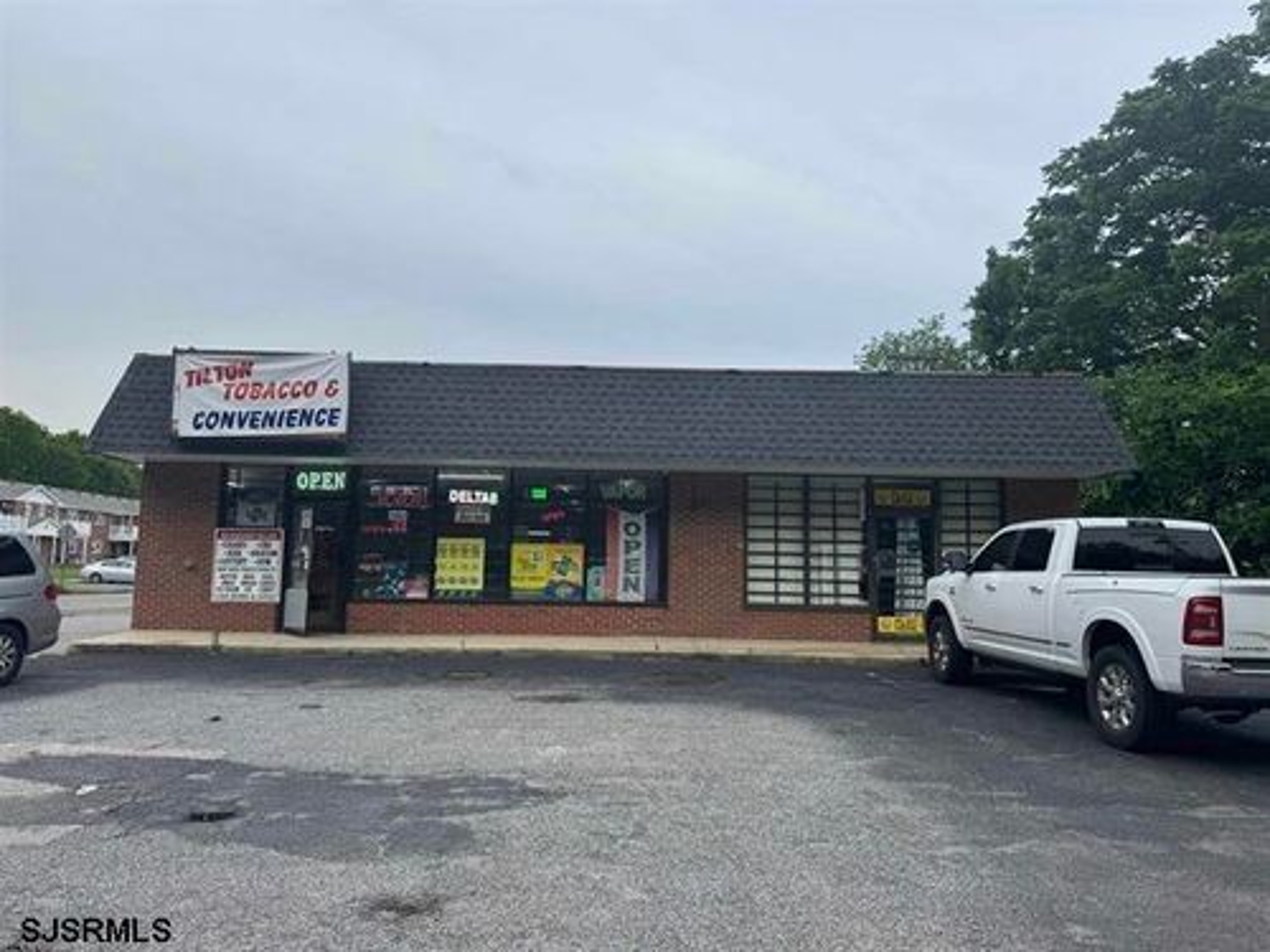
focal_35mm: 24
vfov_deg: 56.8
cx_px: 635
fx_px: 881
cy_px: 476
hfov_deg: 71.6
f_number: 1.78
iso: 80
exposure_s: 1/1818
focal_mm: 6.76
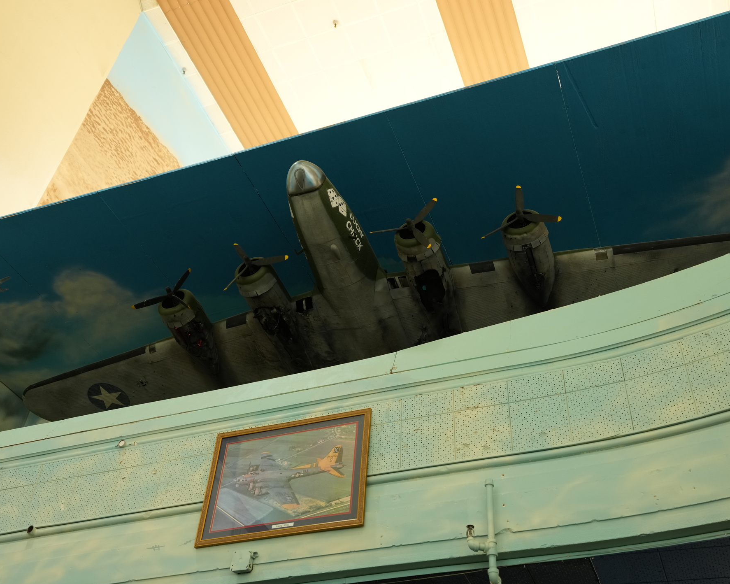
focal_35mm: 40
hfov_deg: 45.8
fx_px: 864
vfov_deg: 37.3
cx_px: 374
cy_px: 290
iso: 800
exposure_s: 1/40
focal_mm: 35
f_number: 2.8
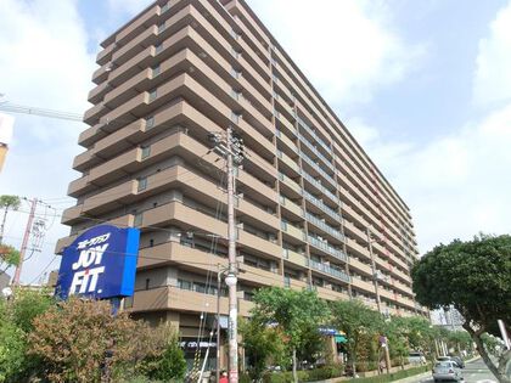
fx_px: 354
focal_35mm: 24
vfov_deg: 56.8
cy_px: 192
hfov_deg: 71.6
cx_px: 256
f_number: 3
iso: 100
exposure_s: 1/1000
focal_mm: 4.24
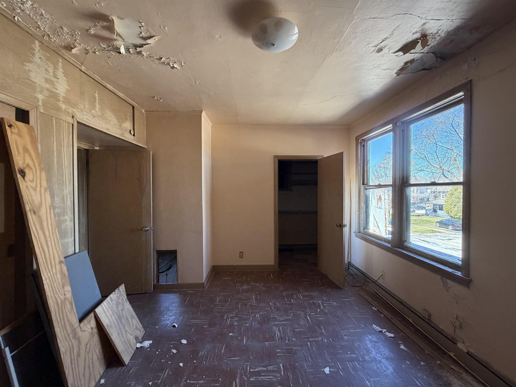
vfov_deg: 85.7
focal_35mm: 14
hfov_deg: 102.1
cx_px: 258
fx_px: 209
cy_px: 194
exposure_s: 1/121
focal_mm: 2.22
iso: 320
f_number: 2.2
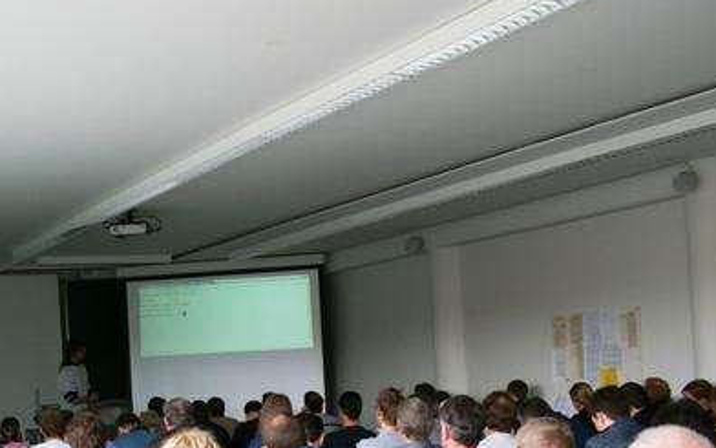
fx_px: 1249
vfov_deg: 20.0
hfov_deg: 31.9
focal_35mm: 64
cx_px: 290
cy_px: 393
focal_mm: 7.6
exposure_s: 1/80
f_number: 2.6
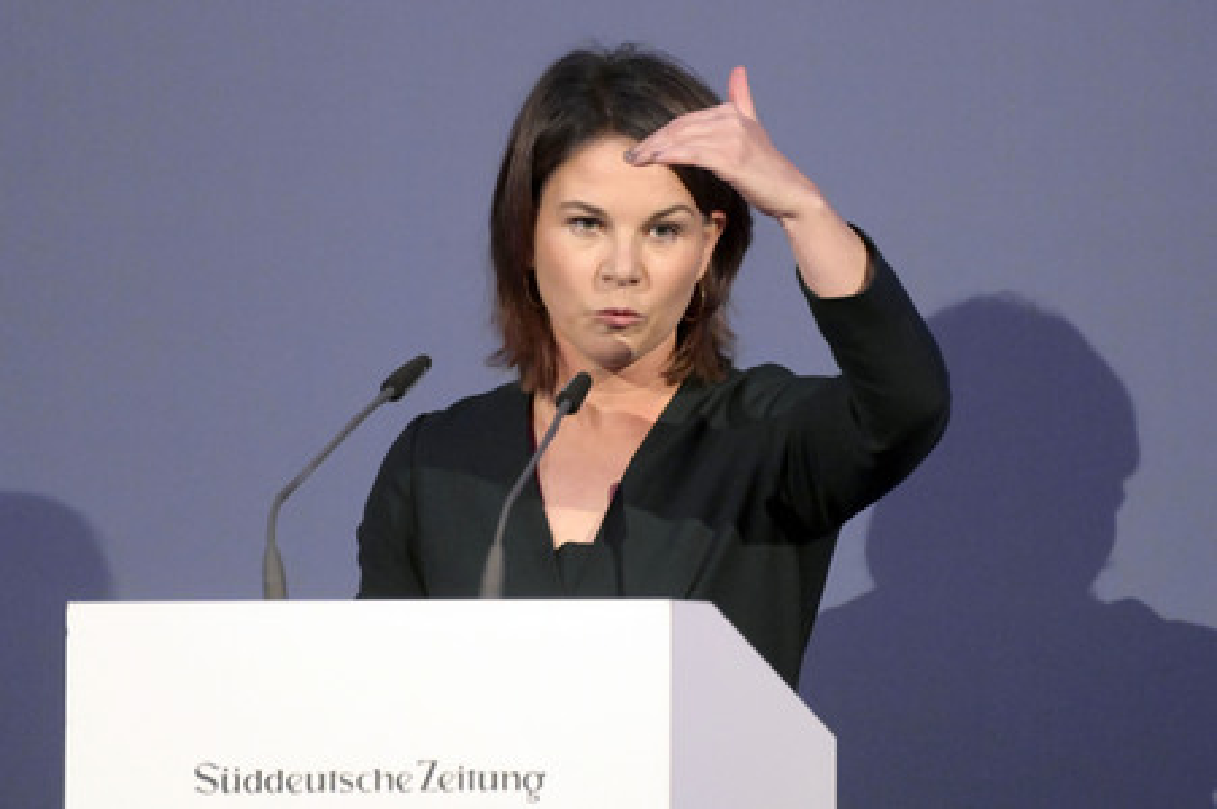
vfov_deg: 2.7
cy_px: 404
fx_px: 16890
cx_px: 608
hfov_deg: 4.1
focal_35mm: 500
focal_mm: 500
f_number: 5.6
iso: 12800
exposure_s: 1/320
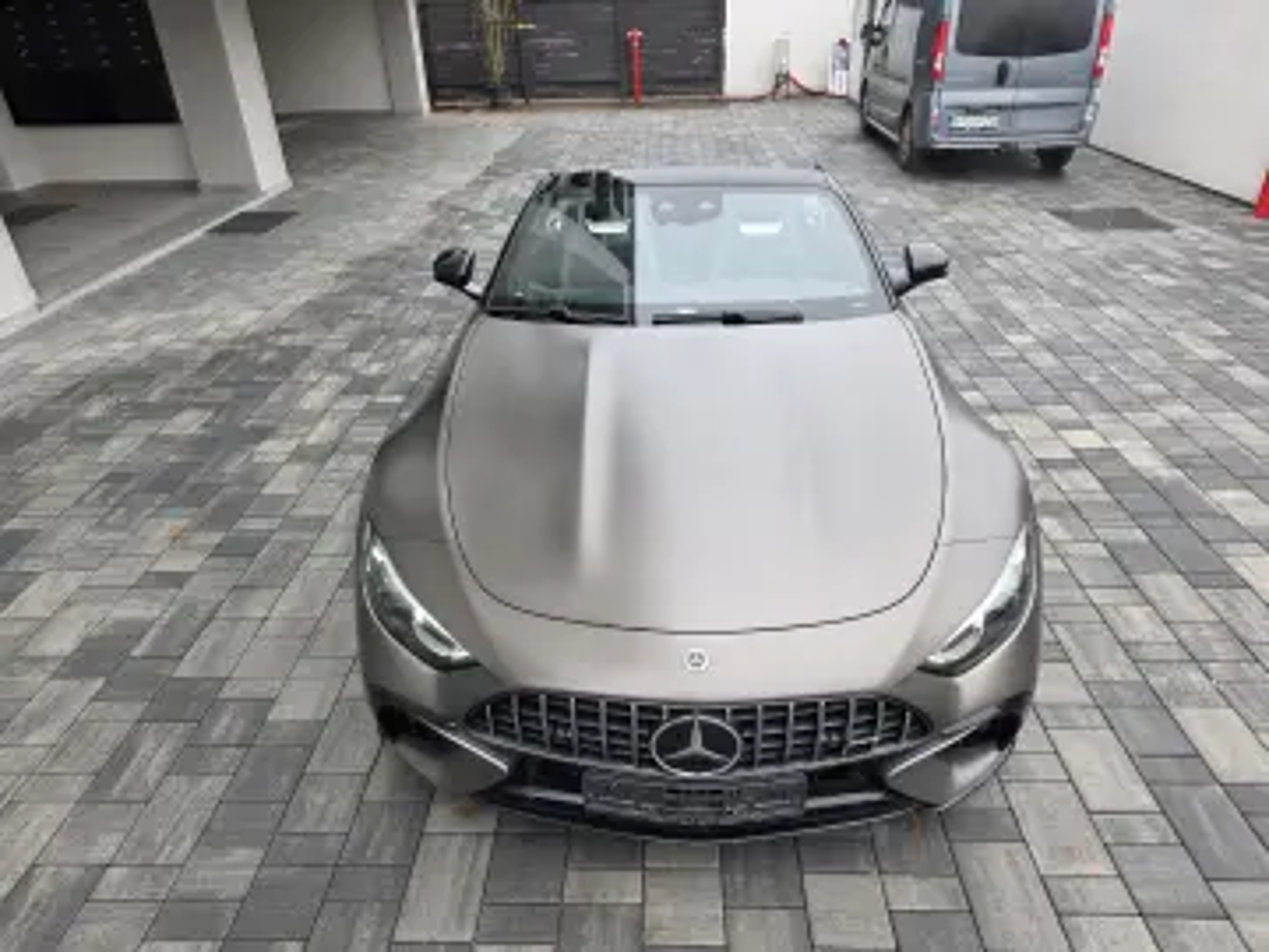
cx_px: 634
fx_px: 843
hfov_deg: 73.9
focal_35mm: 23
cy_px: 476
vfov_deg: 58.9
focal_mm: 6.25
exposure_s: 1/180
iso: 50
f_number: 1.7
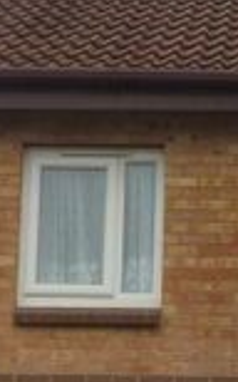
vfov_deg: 16.9
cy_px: 507
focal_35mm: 116
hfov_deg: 11.2
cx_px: 243
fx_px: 1206
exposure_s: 1/100
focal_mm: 4.3
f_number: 3.5
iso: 100
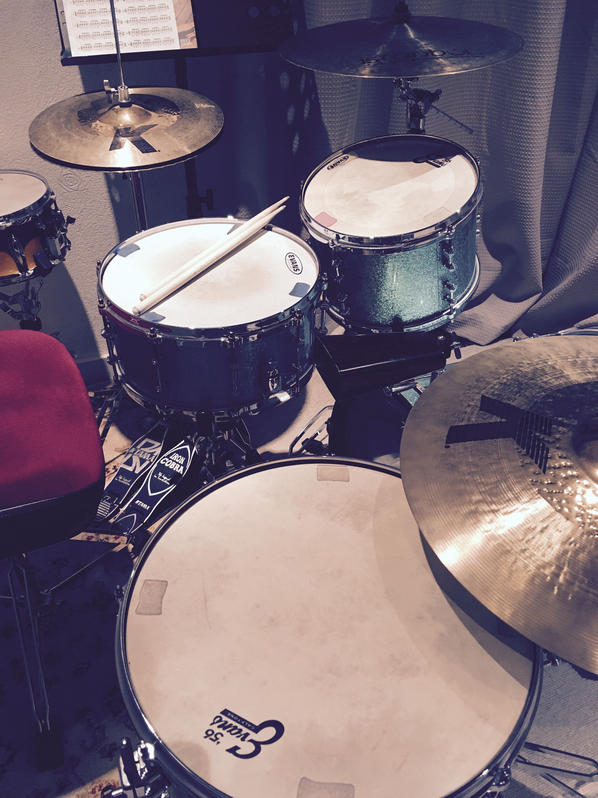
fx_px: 668
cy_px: 399
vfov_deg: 61.7
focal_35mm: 29
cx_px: 299
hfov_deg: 48.2
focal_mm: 4.15
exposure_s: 1/33
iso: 160
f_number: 2.2
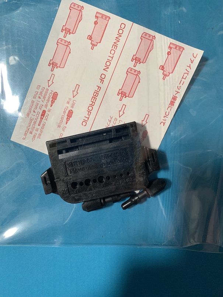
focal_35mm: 26
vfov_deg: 67.3
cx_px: 112
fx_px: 223
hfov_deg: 53.1
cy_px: 148
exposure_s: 1/60
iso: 200
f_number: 1.8
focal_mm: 4.25
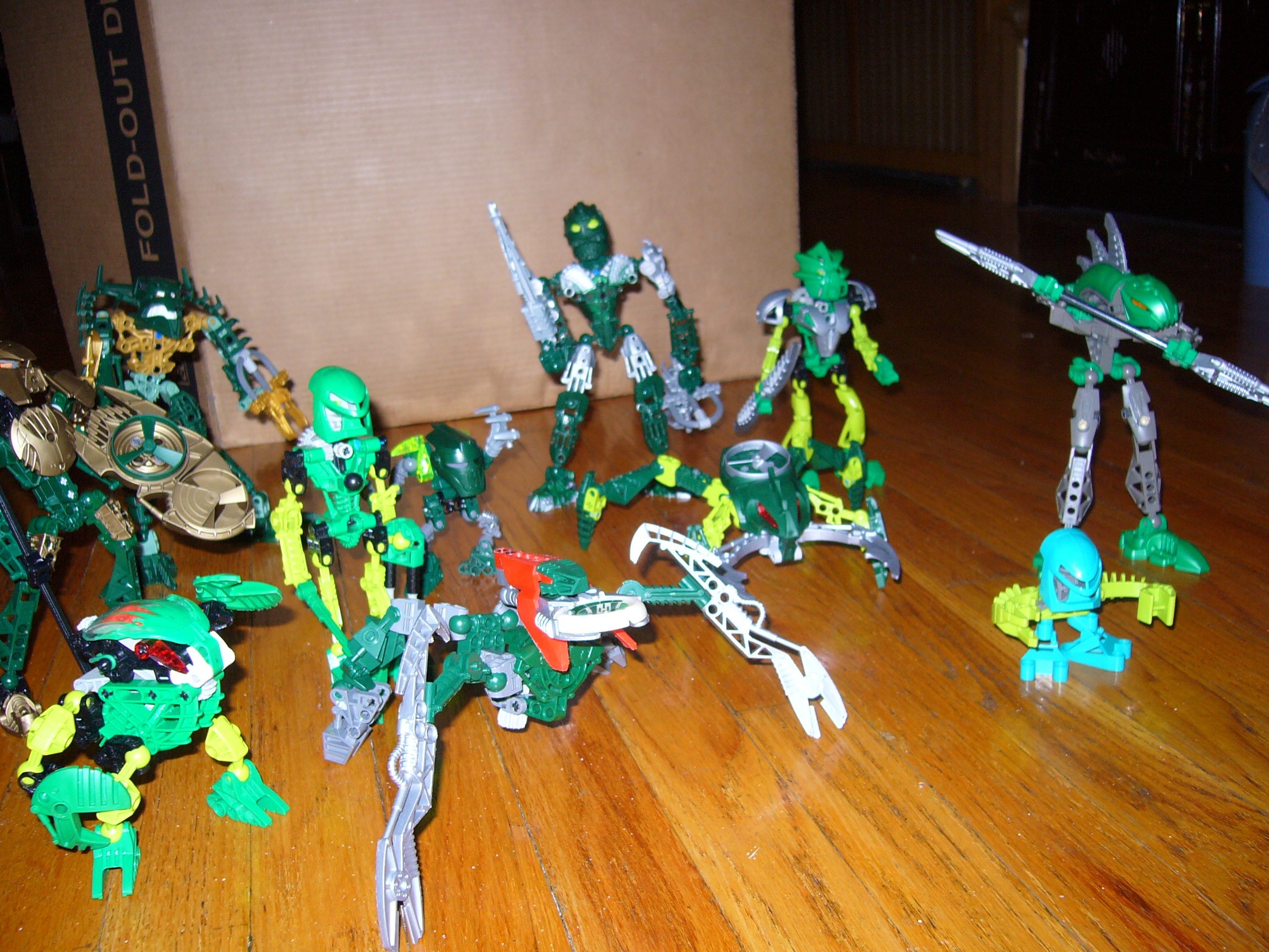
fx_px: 1283
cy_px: 476
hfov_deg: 52.6
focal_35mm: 35
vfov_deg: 40.7
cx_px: 634
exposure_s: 1/60
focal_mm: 5.8
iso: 100
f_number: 2.8
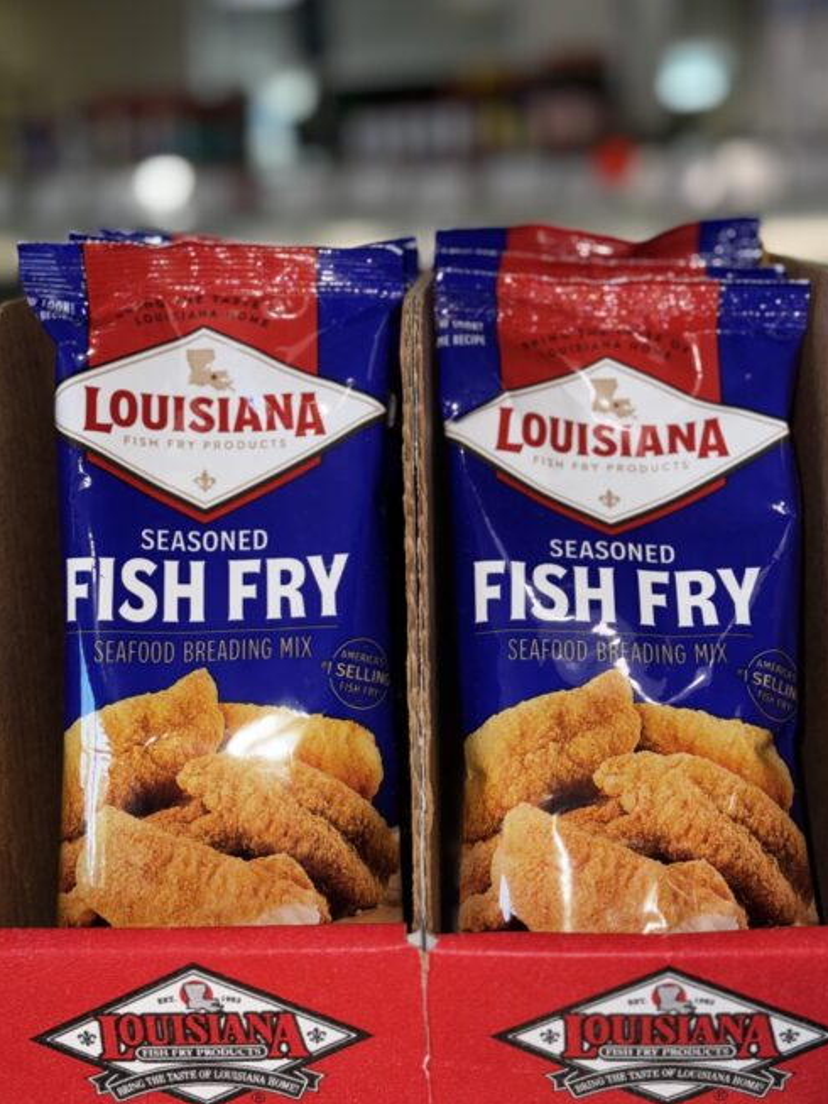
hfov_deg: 29.7
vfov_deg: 38.9
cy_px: 547
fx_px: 1562
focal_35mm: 49
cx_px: 419
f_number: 1.78
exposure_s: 1/217
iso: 50
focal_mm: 6.76
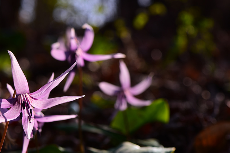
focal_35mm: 206
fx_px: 1316
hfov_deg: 9.9
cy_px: 97
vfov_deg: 6.7
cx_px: 24
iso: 100
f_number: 8
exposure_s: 1/200
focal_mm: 105
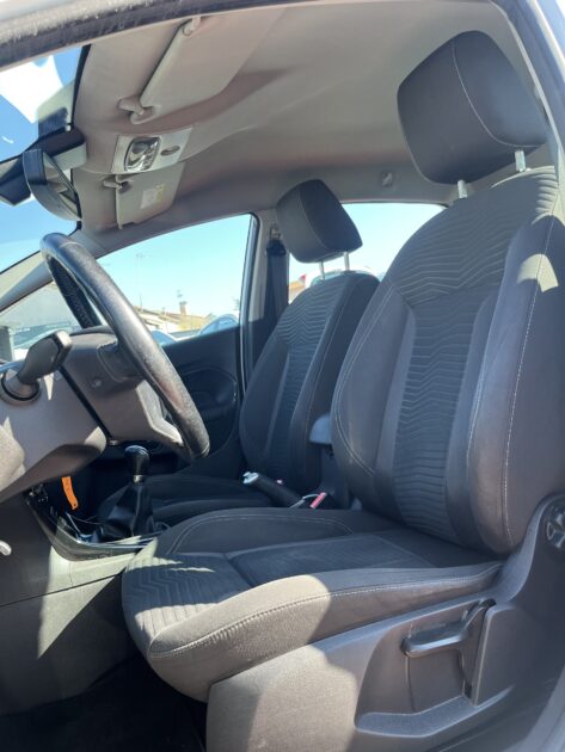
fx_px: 565
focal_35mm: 26
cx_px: 282
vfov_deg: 67.3
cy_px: 376
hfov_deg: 53.1
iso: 50
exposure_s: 1/183
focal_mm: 5.1
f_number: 1.6
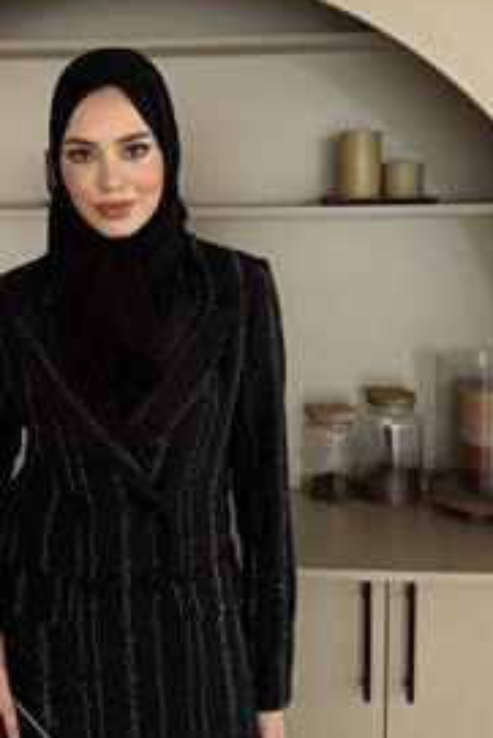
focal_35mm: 38
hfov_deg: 34.5
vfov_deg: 50.3
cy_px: 443
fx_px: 780
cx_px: 139
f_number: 1.78
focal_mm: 6.76
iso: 80
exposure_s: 1/121
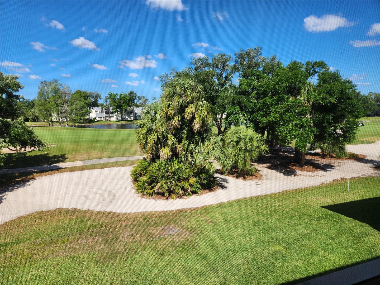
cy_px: 142
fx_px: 252
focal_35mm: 23
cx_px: 190
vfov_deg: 58.9
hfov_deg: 73.9
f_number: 1.8
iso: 20
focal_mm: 5.4
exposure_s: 1/986
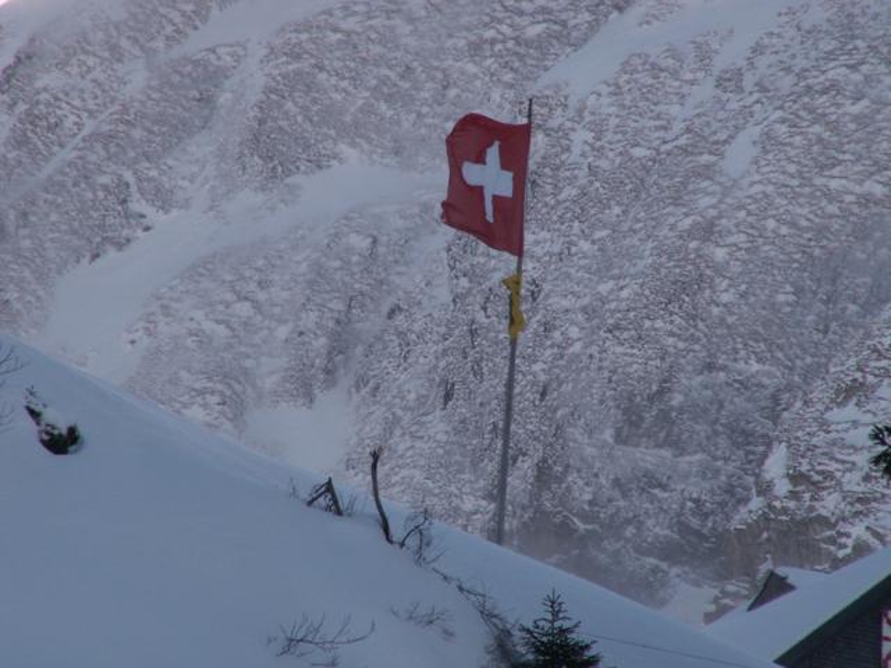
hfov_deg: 4.7
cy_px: 334
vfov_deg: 3.5
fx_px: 10811
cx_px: 446
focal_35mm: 420
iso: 50
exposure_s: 1/200
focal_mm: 69.45
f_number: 7.1
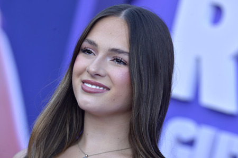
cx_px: 119
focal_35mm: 300
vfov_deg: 4.6
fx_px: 1983
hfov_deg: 6.9
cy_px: 79
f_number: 6.3
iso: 250
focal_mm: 300
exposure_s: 1/250
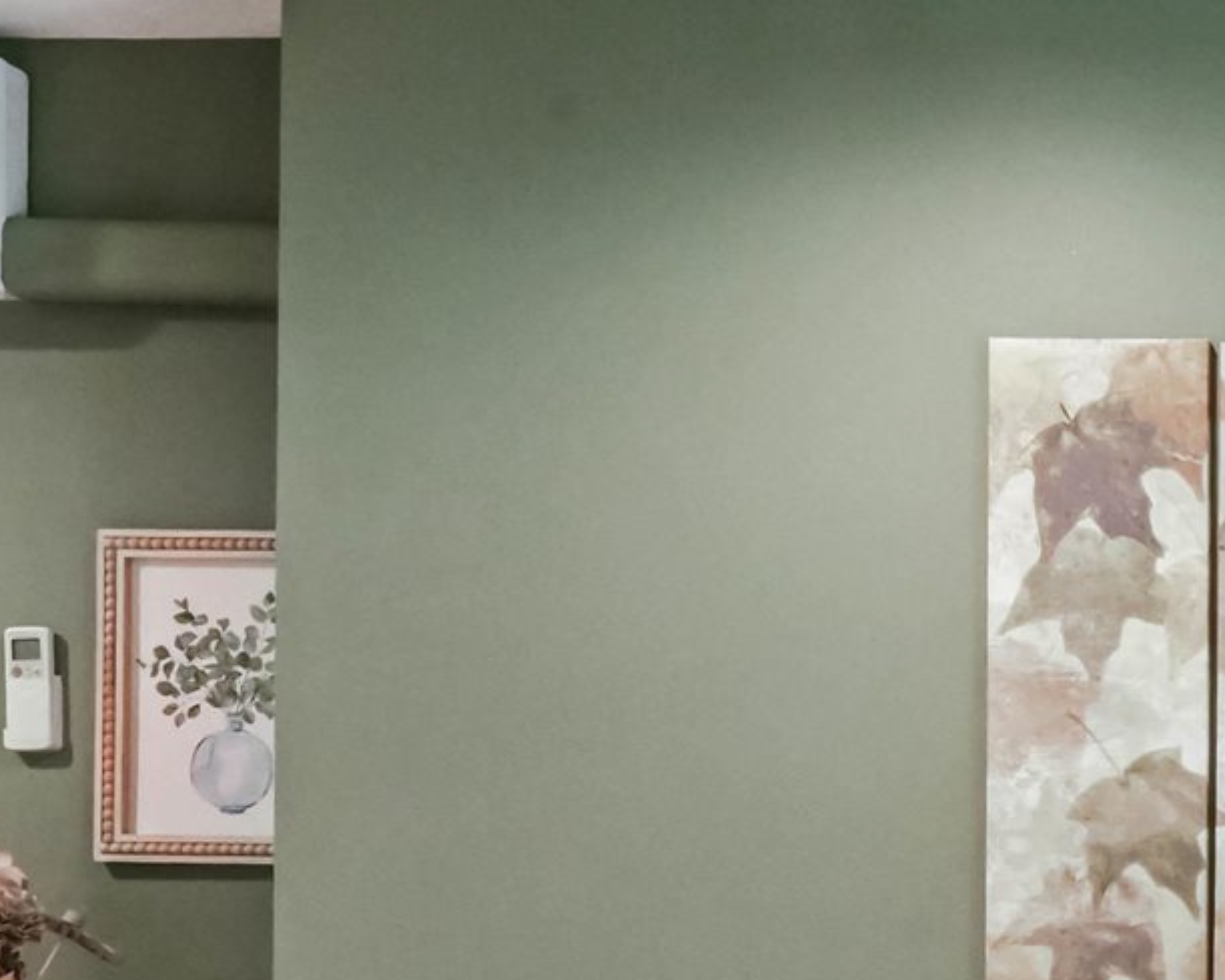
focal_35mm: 66
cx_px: 1546
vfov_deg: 22.8
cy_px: 817
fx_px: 2393
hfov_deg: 25.2
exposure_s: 1/2
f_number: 14
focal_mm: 14
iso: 4000
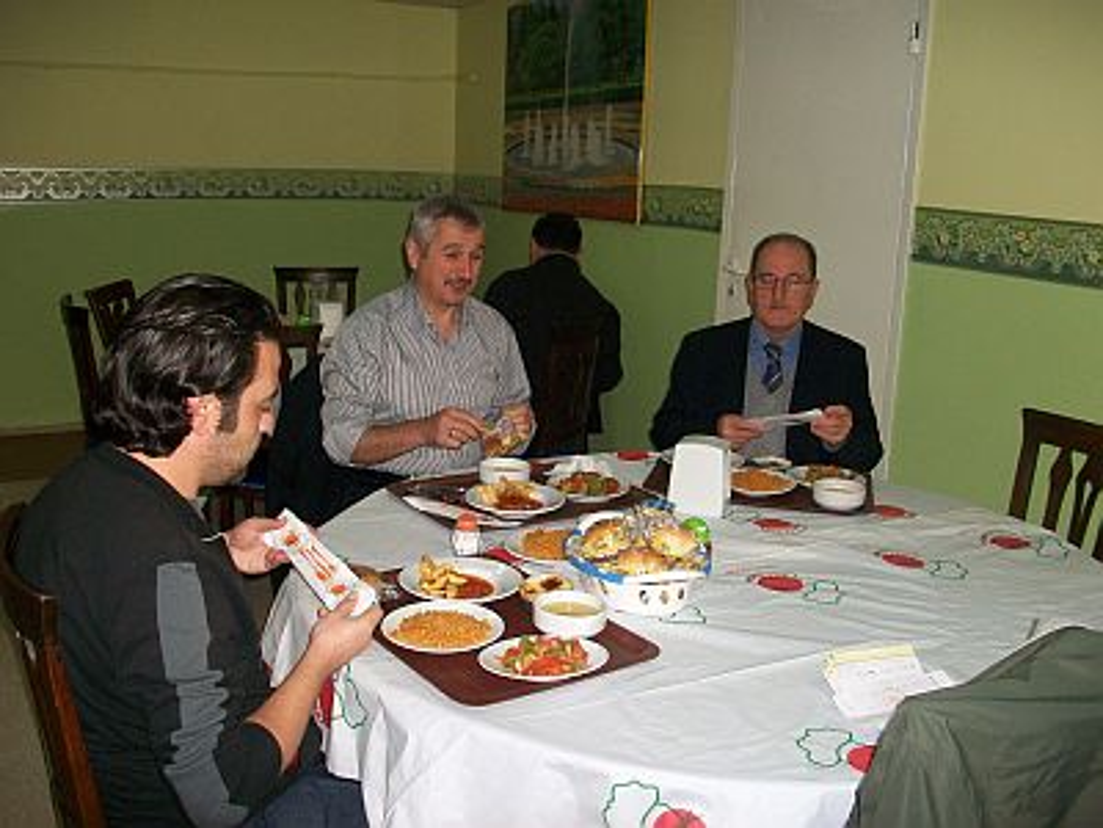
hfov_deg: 54.0
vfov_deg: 41.8
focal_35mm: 34
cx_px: 552
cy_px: 414
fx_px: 1083
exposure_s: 1/60
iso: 120
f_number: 2.8
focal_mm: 5.7
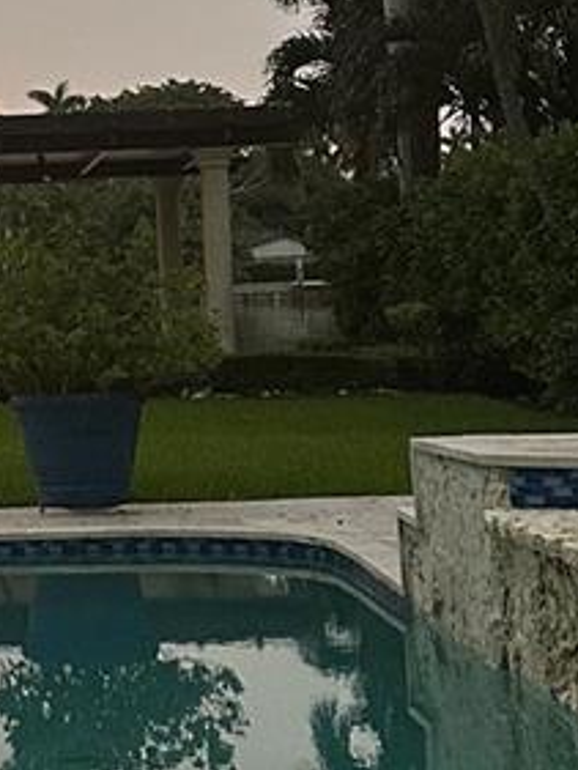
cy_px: 71
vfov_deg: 14.9
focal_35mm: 131
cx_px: -282
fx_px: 2914
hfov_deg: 10.9
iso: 250
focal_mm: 6.86
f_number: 1.78
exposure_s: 1/114
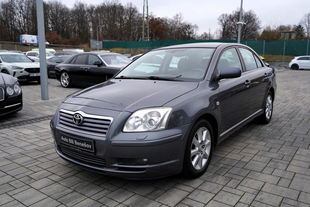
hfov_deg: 61.9
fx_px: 258
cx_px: 155
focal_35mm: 30
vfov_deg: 43.6
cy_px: 104
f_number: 4.5
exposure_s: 1/80
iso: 100
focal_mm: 30
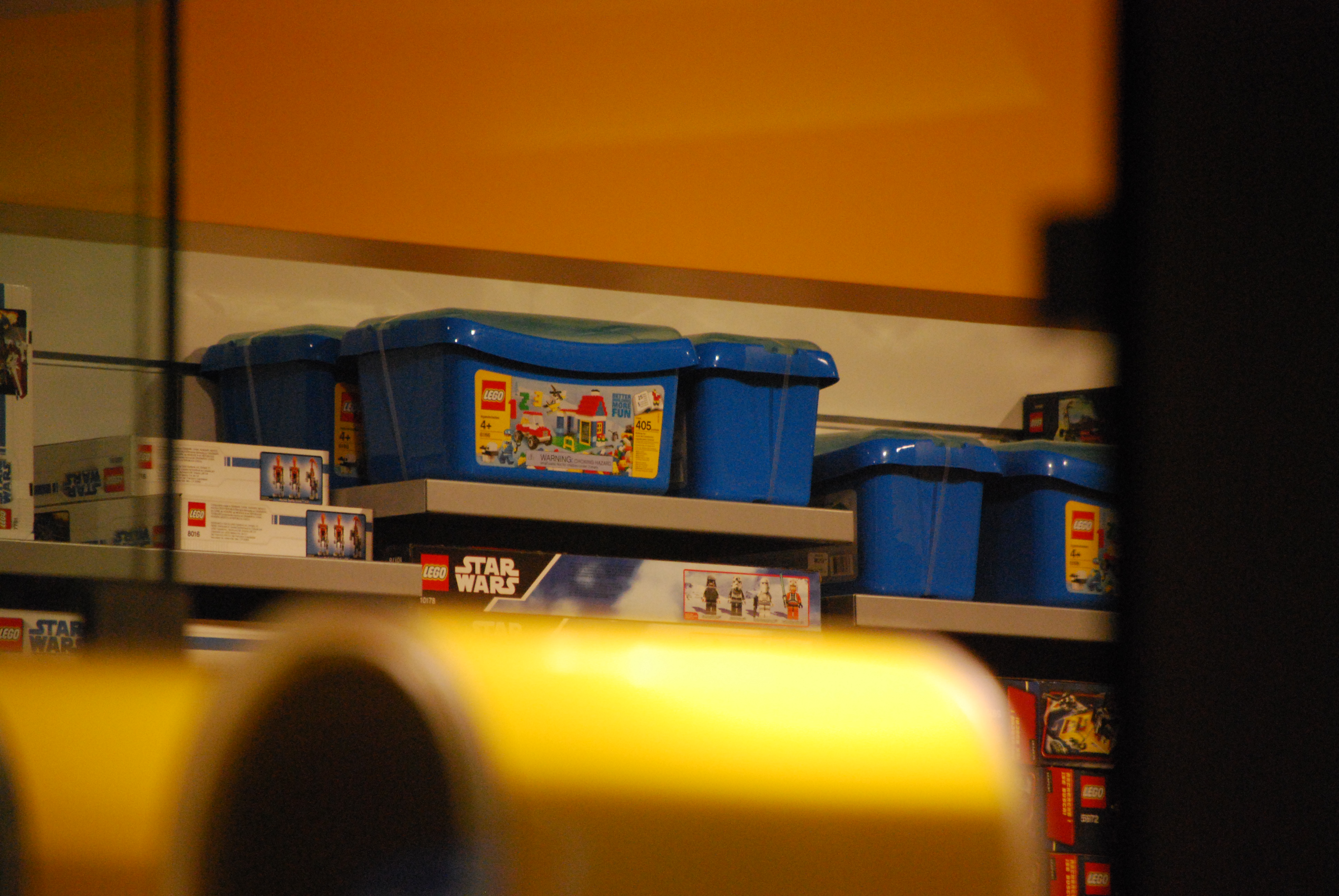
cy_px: 448
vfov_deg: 4.6
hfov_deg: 6.9
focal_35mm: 300
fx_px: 11172
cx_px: 670
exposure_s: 1/500
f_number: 5.6
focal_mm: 200
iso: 1600
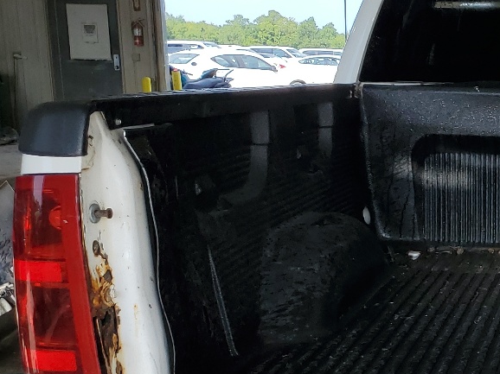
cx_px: 636
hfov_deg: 24.0
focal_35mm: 72
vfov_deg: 20.3
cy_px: 255
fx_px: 1040
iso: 50
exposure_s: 1/1111
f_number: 1.5
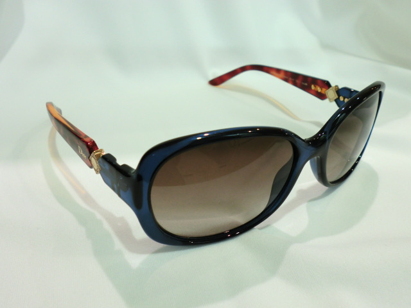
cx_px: 206
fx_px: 380
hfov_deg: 56.8
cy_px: 154
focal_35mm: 32
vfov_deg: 44.2
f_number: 3.5
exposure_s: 1/60
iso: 100
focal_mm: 5.8
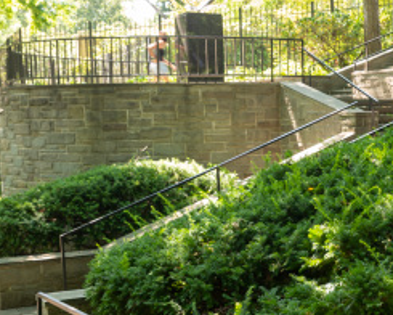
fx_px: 907
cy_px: 188
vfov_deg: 19.6
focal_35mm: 78
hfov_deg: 22.7
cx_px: 454
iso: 200
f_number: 8
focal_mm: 34
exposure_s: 1/15
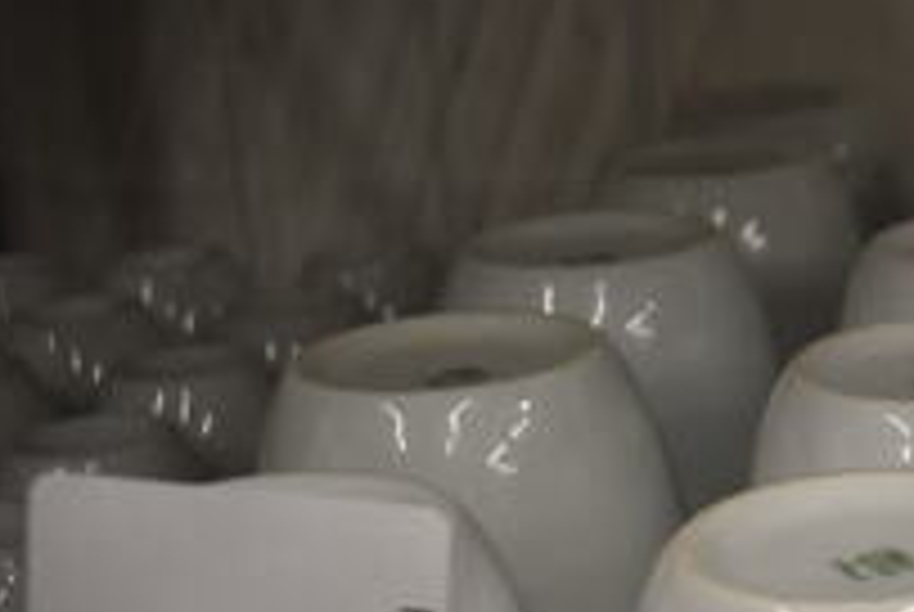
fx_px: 2059
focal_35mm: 81
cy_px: 630
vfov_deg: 16.5
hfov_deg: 21.3
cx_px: 1351
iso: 800
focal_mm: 18
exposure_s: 1/200
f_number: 3.5
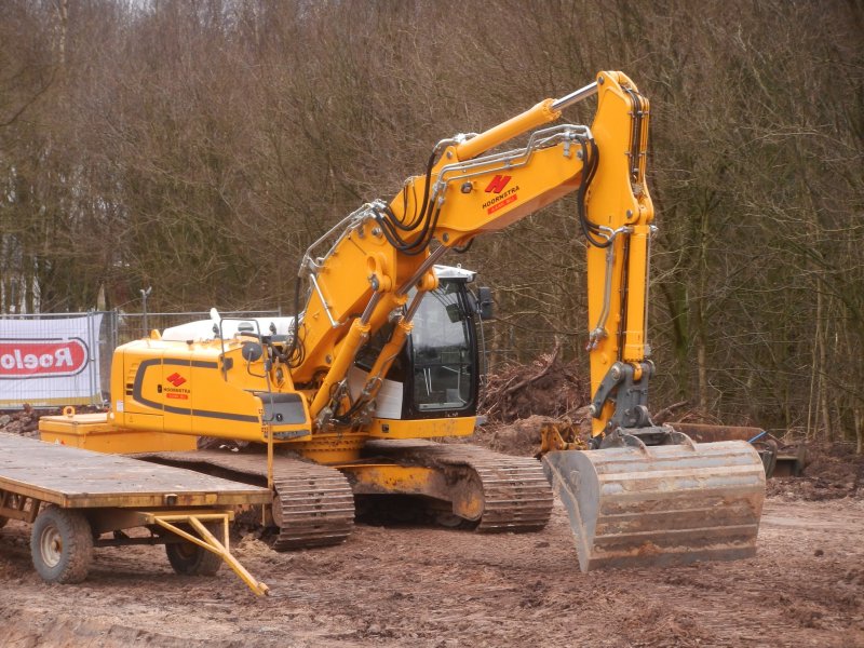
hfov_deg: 10.5
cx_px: 432
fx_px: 4717
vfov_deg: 7.9
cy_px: 324
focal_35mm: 189
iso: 160
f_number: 5.3
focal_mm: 34
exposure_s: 1/100
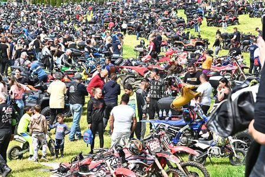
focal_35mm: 155
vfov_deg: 8.9
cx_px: 132
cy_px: 88
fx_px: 1141
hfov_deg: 13.2
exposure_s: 1/500
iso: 1600
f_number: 16
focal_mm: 155
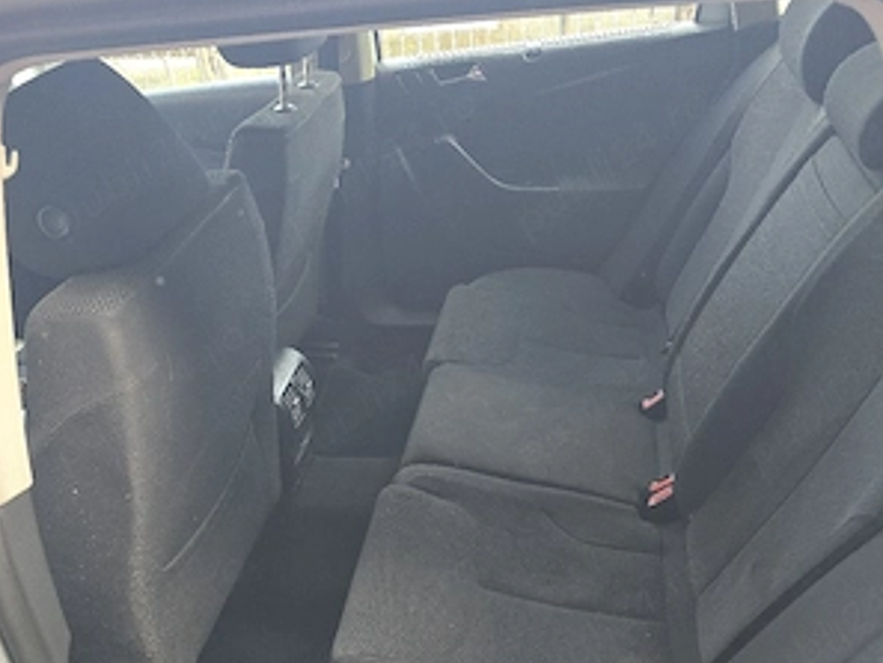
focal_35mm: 31
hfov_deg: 58.3
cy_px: 431
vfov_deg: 44.9
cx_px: 440
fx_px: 791
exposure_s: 1/120
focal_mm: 6.3
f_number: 1.7
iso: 200
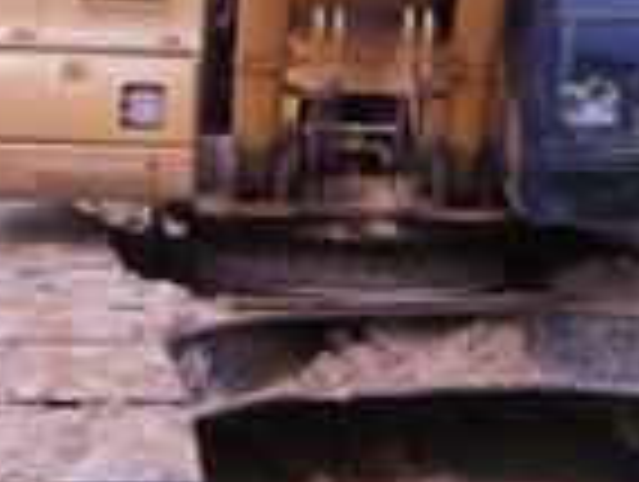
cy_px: -18
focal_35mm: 73
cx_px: 396
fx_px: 1350
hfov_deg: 26.6
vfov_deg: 19.5
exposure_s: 1/1000
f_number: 2.8
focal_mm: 4.7
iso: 80
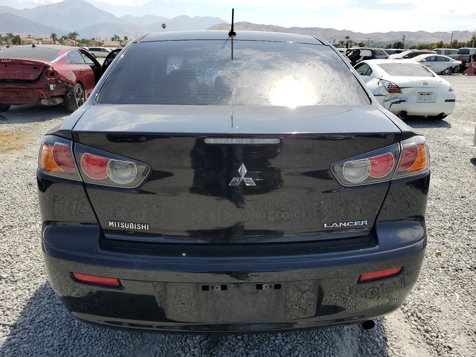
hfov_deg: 67.3
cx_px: 238
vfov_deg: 53.1
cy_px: 178
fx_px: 358
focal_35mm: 26
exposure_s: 1/2500
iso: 50
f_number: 1.5
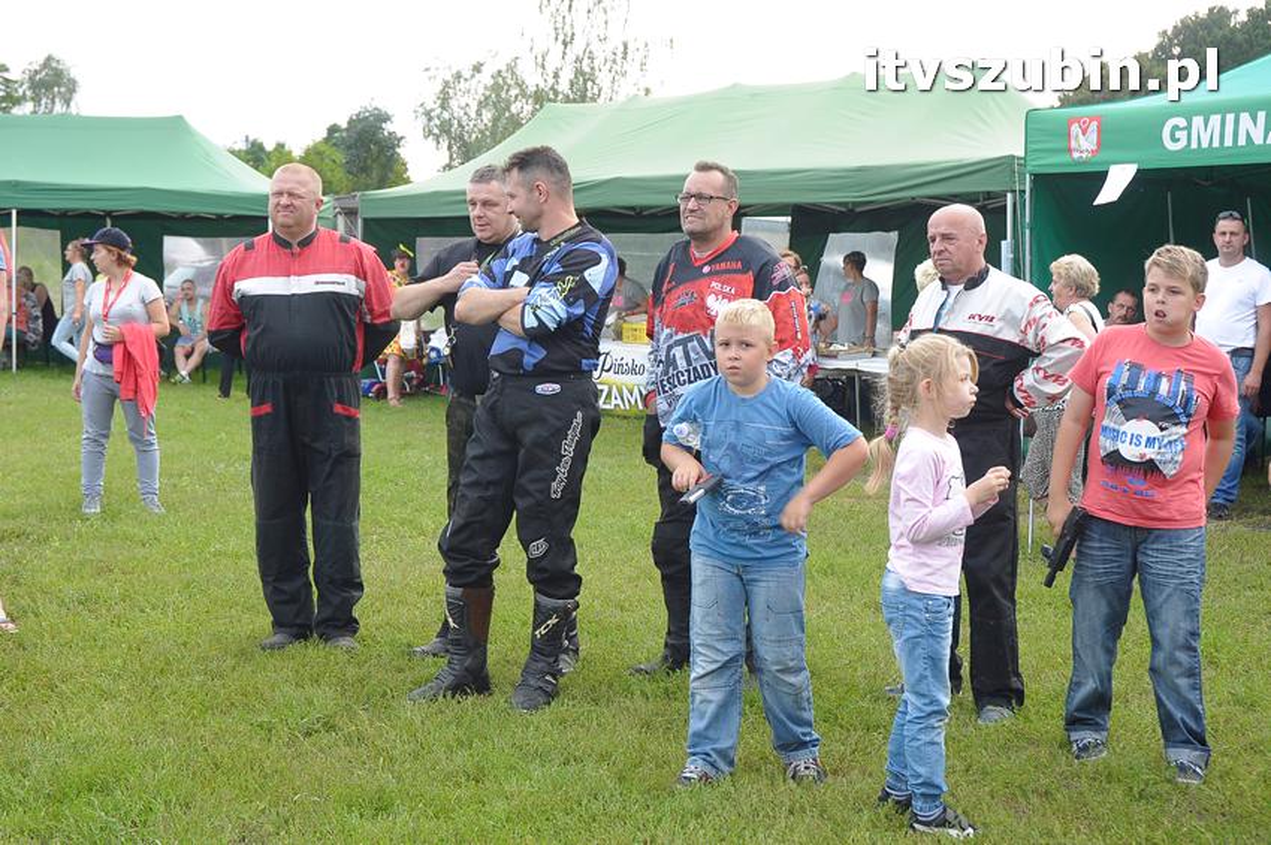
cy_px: 422
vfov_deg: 26.4
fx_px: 1799
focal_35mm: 51
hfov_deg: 38.9
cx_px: 636
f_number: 5.6
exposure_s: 1/125
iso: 400
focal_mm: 34
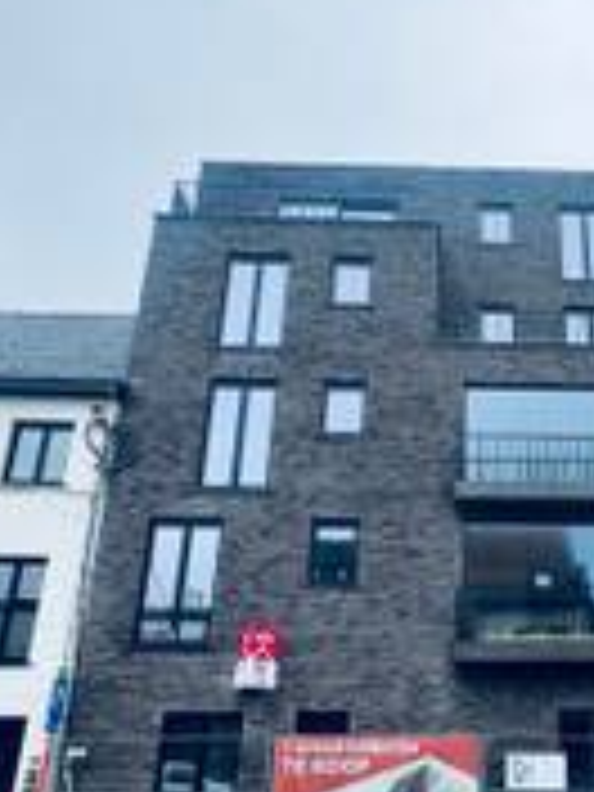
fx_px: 778
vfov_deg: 53.7
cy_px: 466
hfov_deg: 39.8
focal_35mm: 34
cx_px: 490
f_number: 2.2
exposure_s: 1/182
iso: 40
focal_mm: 2.22
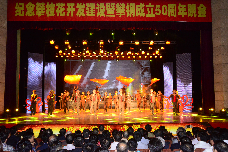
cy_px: 76
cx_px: 114
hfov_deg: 54.4
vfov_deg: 37.9
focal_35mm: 35
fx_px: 222
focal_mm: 35
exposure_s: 1/160
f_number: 7.1
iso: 6400
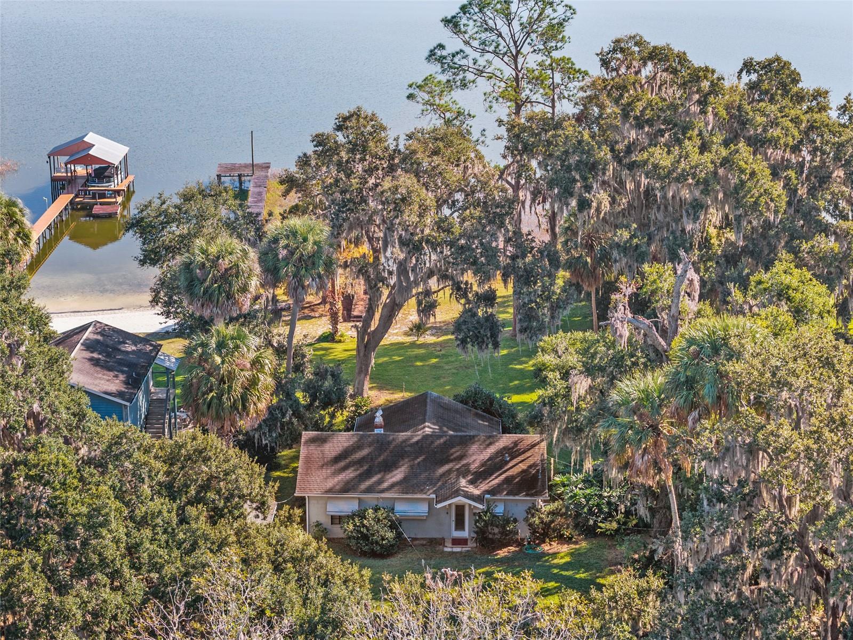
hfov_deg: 27.8
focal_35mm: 70
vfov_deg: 21.0
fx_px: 1725
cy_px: 320
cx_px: 426
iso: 170
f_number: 2.8
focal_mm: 19.35
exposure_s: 1/500
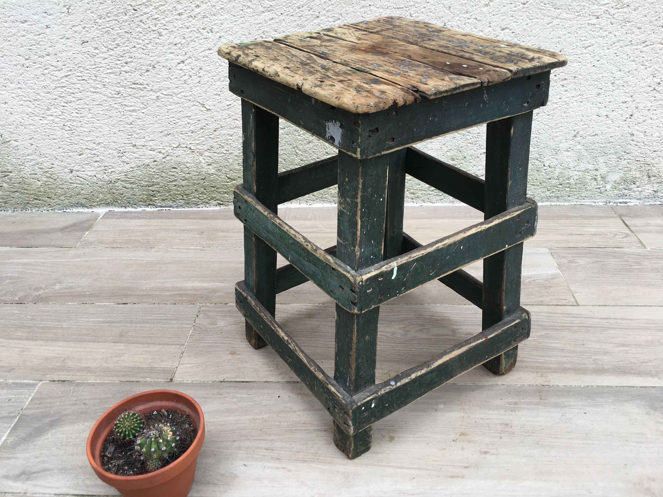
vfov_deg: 48.2
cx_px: 332
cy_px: 248
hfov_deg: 61.7
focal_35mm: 29
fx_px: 555
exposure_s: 1/165
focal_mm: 4.15
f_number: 2.2
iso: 25
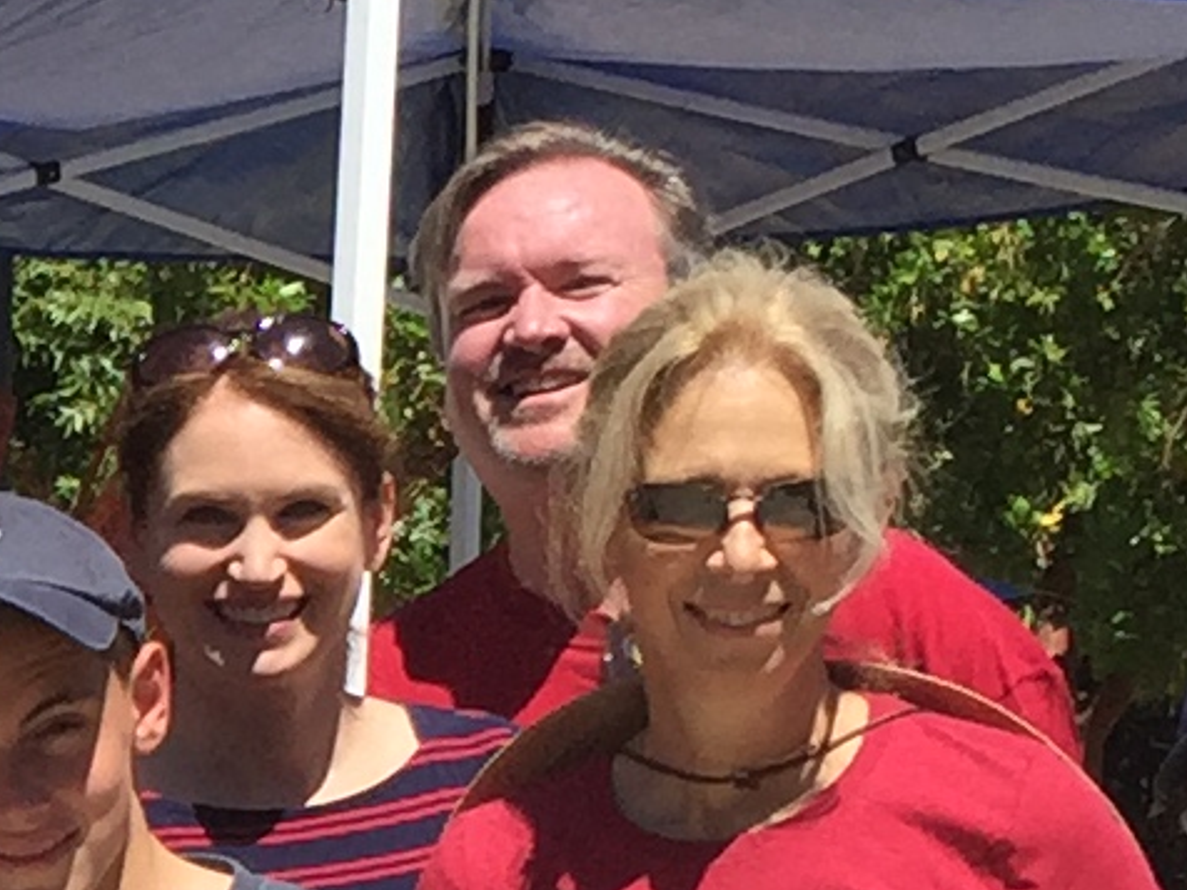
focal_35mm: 199
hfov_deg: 9.1
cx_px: -1434
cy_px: 1229
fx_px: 6824
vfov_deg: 7.4
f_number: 2.2
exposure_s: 1/2198
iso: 32
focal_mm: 4.15
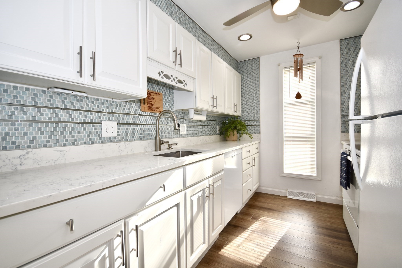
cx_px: 201
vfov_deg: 77.3
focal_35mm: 15
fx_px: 168
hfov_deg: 100.4
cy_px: 134
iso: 180
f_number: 5.6
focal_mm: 10
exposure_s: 1/125
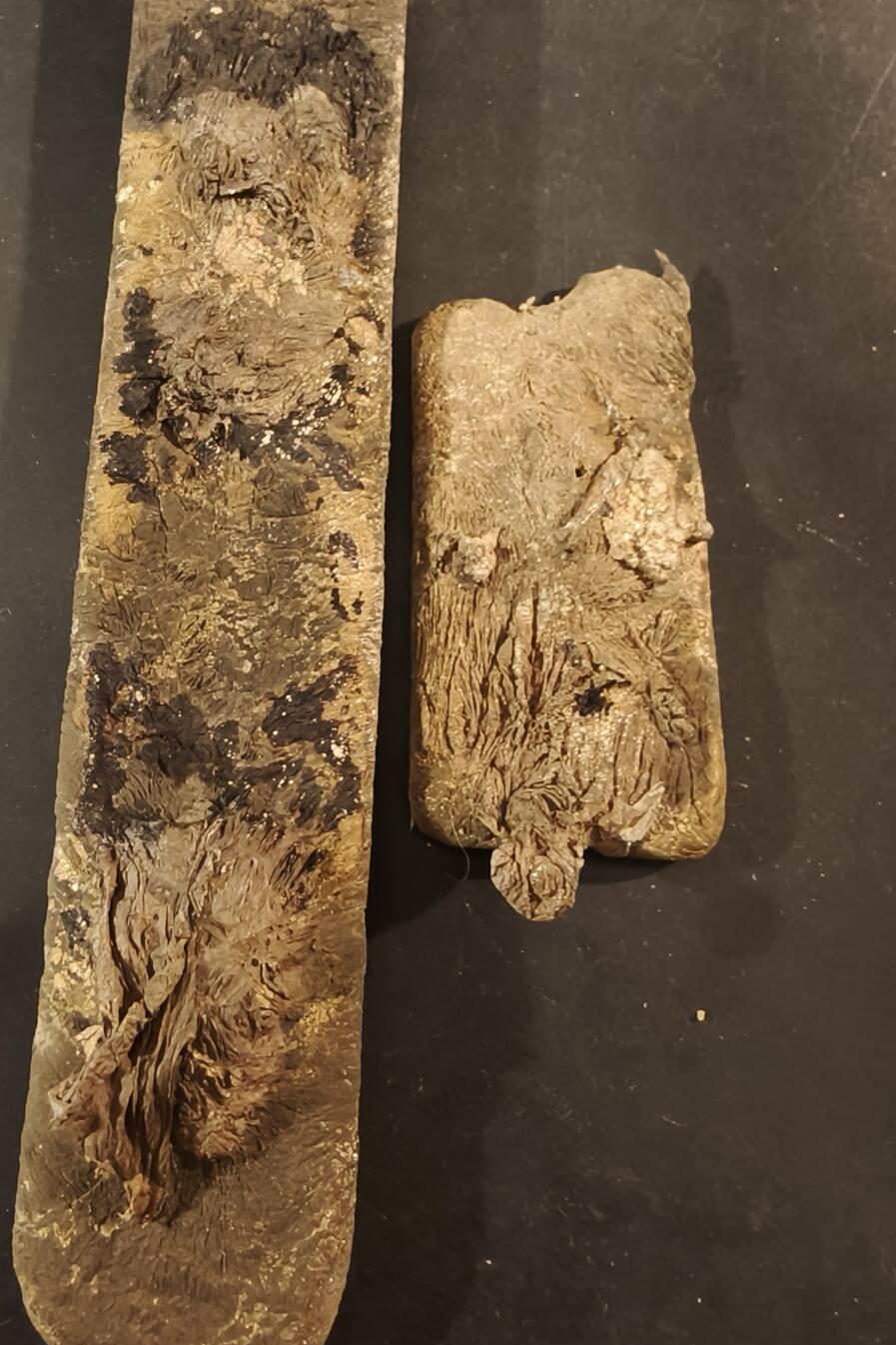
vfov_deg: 58.7
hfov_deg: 41.1
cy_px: 676
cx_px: 419
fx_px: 1195
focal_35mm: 32
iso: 1250
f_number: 2
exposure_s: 1/36.8
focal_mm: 2.32
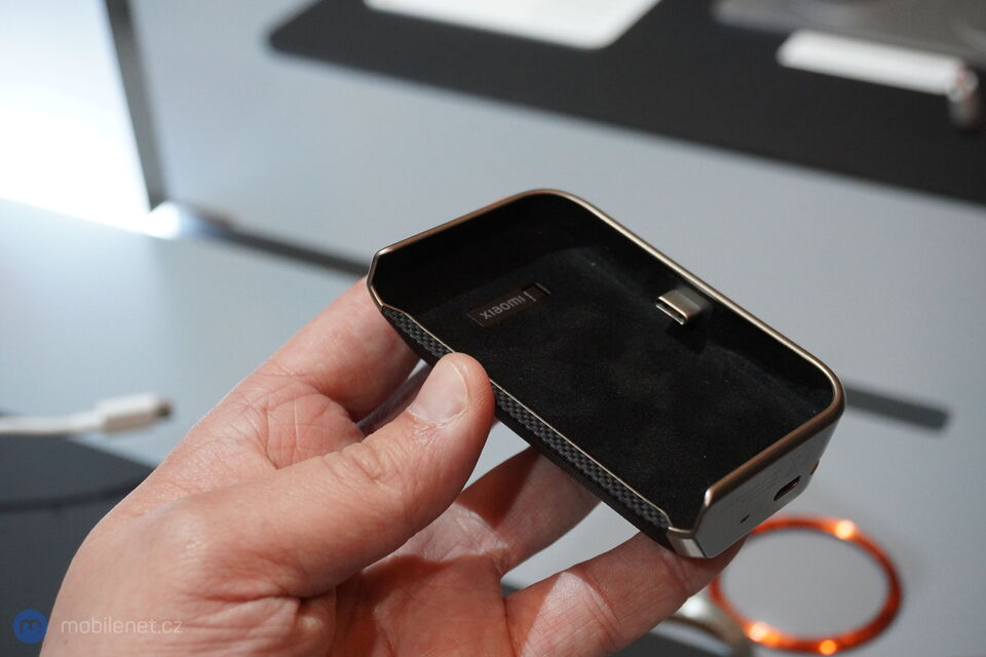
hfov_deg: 35.1
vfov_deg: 23.8
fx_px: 1561
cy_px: 328
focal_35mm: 57
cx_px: 493
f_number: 6.3
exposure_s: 1/200
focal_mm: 38
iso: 2500
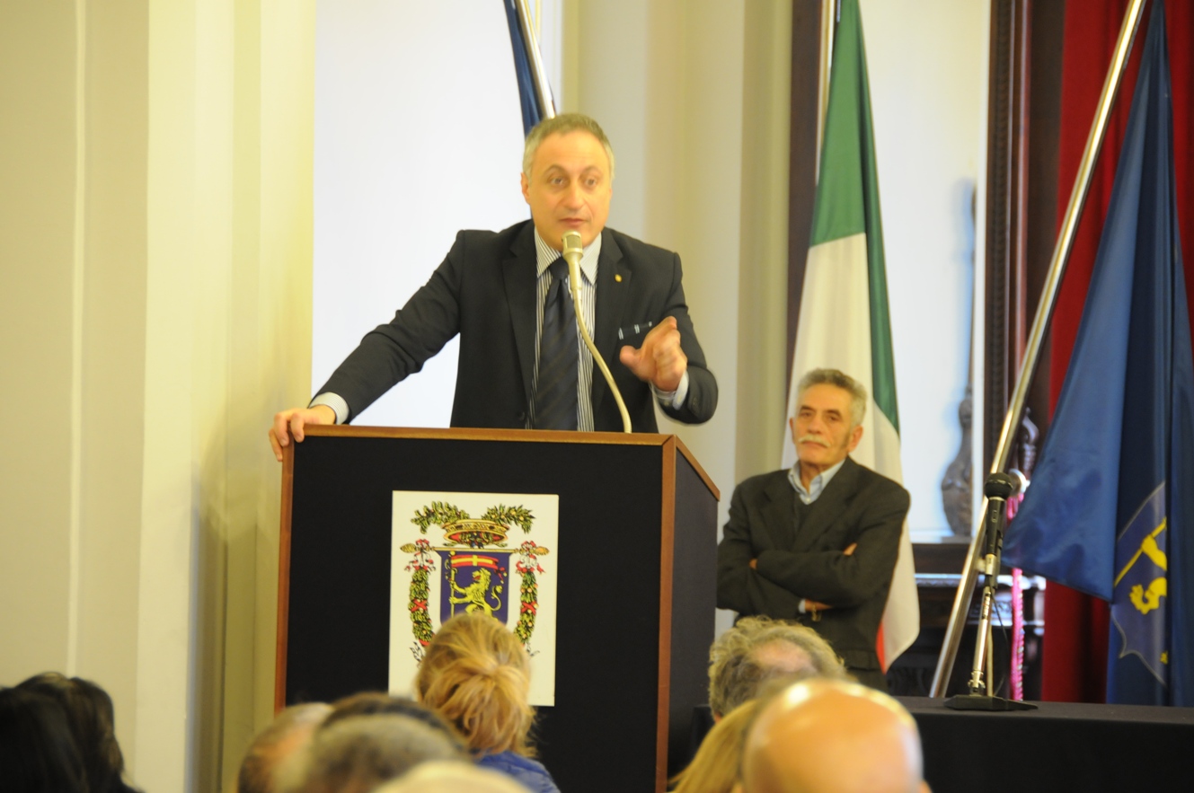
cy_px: 396
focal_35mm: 225
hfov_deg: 9.2
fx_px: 7454
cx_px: 597
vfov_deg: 6.1
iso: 800
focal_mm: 150
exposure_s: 1/5
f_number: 5.6
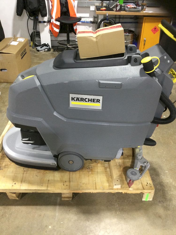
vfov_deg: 58.4
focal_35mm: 31
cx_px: 88
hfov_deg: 45.4
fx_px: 210
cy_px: 118
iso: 160
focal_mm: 3.3
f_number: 2.4
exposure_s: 1/33
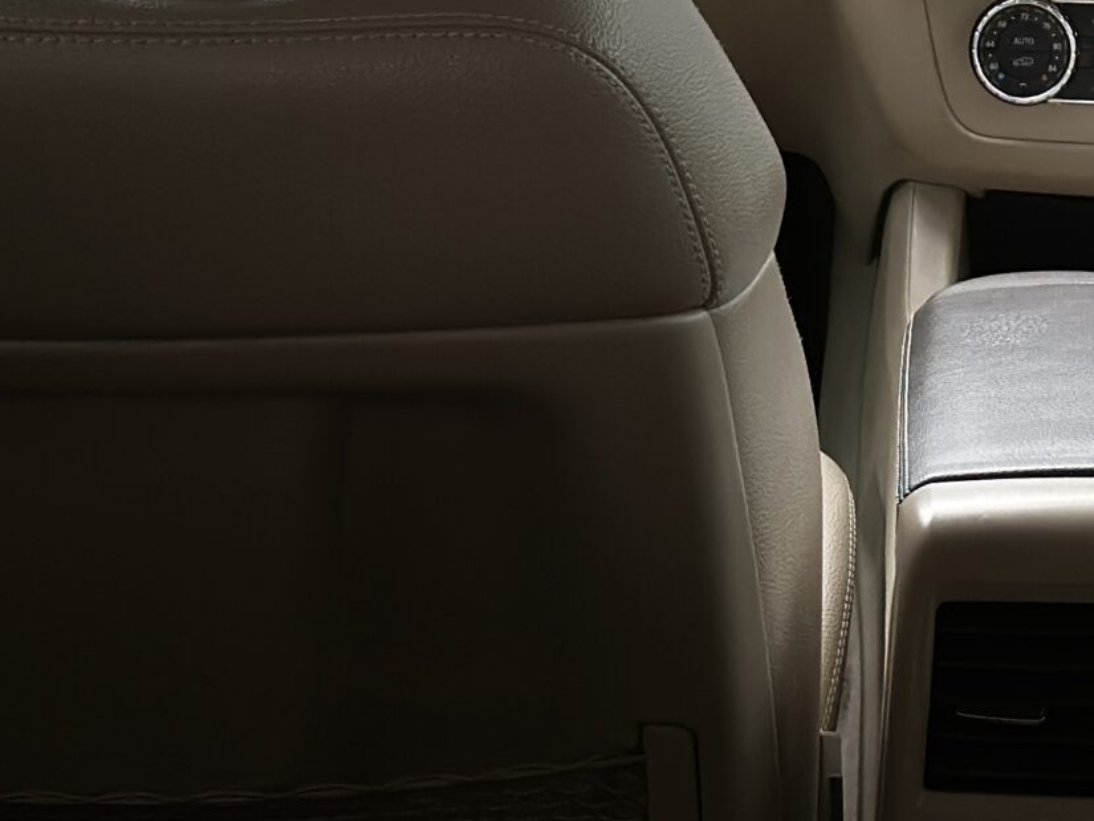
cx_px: 1134
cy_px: -301
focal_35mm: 149
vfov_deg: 9.7
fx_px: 4710
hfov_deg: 13.1
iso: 80
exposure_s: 1/552
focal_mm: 6.86
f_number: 1.78
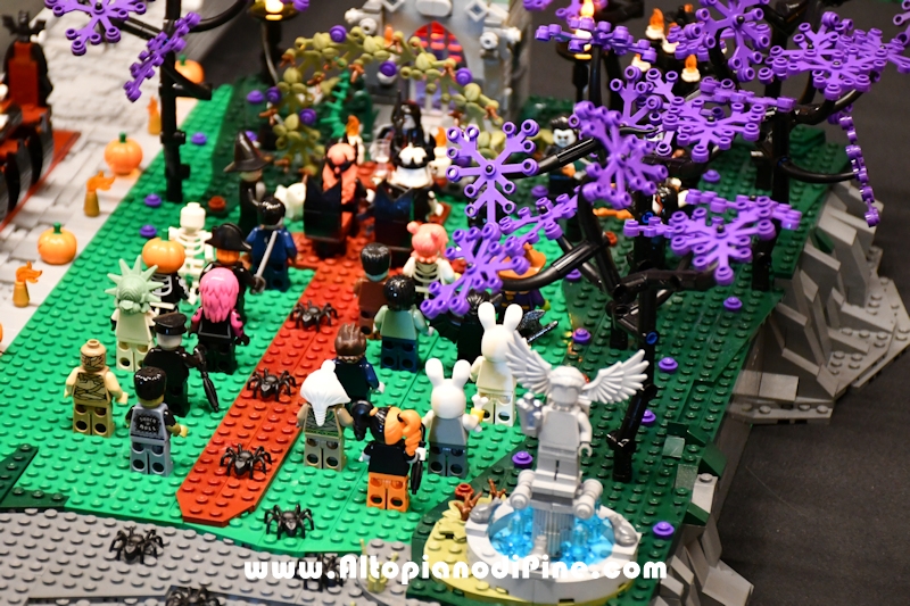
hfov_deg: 16.1
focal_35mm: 127
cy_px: 303
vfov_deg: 10.8
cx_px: 455
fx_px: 3209
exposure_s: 1/60
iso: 3200
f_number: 5.3
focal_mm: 85
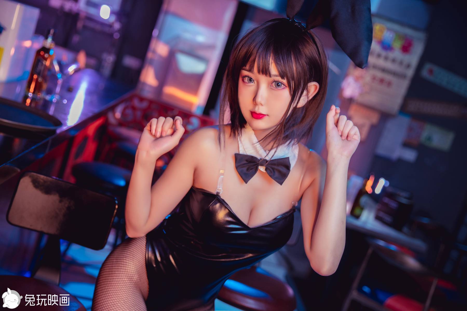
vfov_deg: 29.9
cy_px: 156
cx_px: 234
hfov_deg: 43.6
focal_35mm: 45
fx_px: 584
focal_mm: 45
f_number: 3.2
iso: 800
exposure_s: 1/80
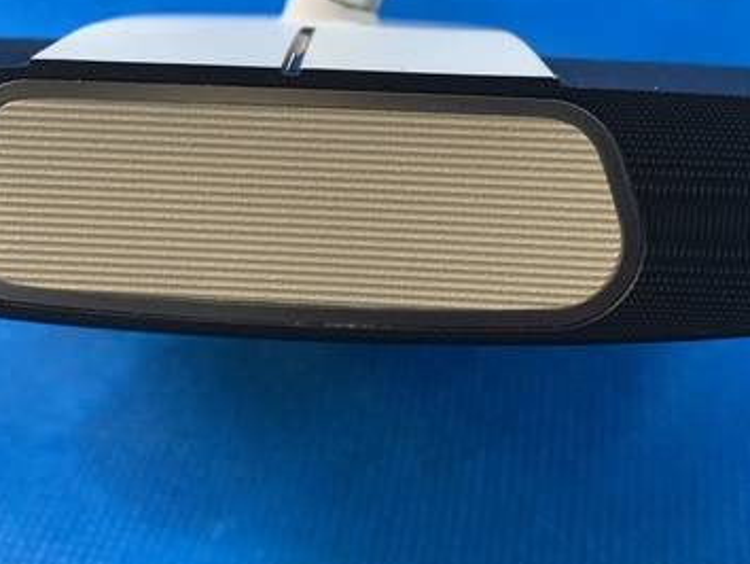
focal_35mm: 47
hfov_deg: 40.3
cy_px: 155
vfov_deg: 30.5
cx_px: 316
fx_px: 1019
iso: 125
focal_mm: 4.25
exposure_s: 1/60
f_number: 1.8
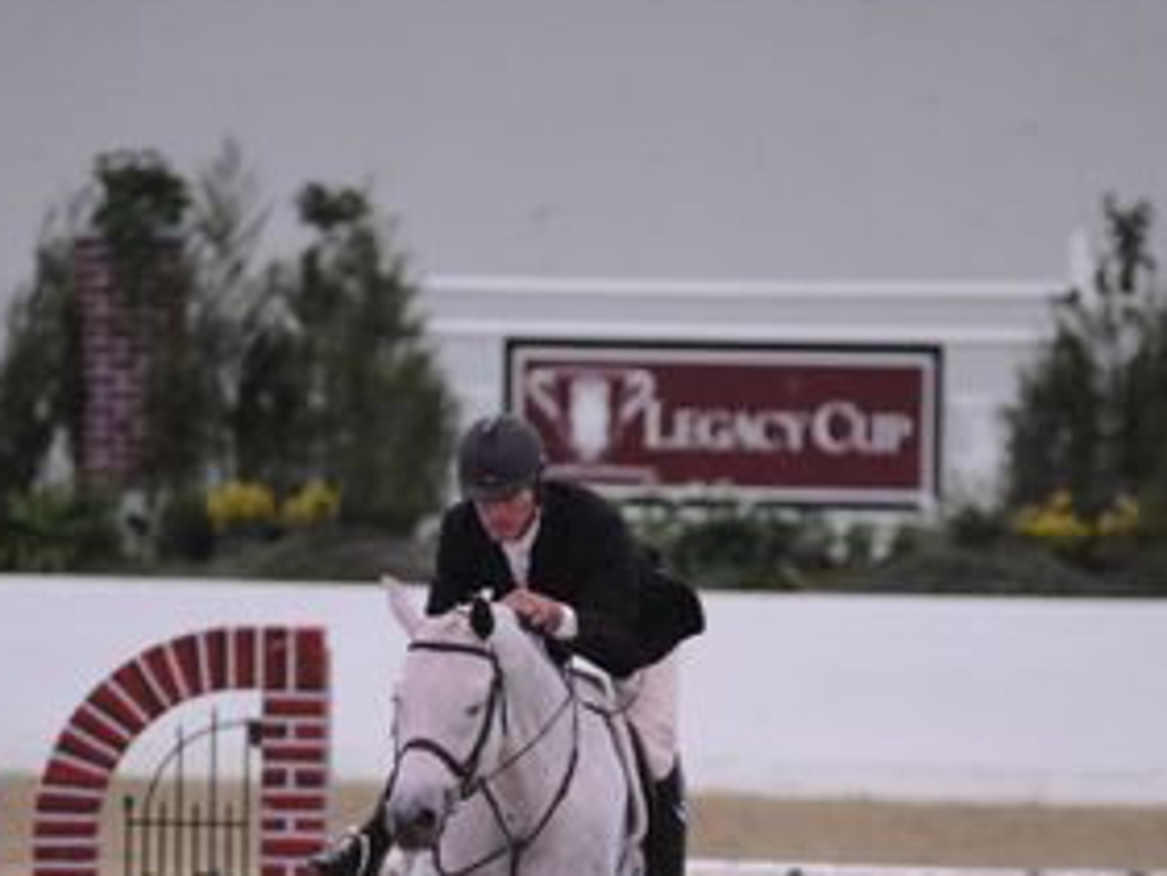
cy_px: 822
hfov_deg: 4.5
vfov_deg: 3.4
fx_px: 14772
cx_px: 540
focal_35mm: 438
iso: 5000
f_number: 2.8
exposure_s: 1/400
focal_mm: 200
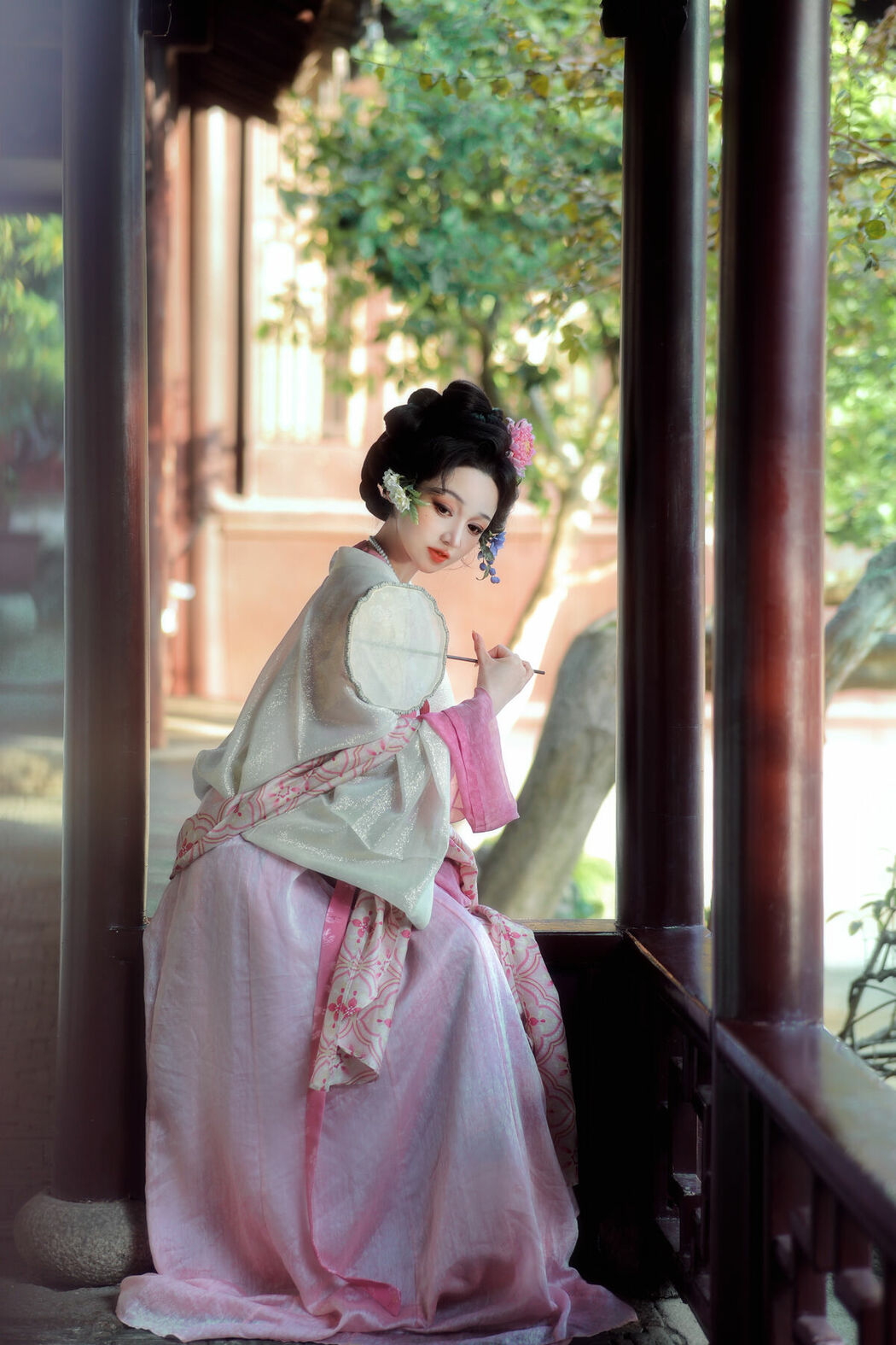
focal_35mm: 86
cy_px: 672
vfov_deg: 23.6
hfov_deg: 15.9
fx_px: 3210
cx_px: 448
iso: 250
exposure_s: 1/320
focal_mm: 85
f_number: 1.8
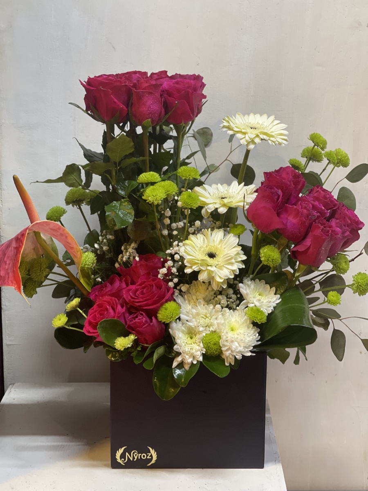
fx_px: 907
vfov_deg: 30.3
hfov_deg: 22.9
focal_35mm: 64
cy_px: 246
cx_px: 184
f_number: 2.2
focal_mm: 7.5
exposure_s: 1/50
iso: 125
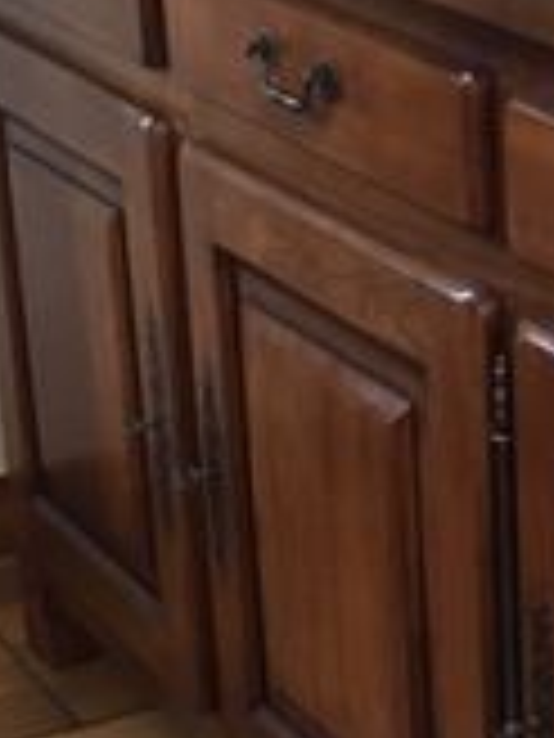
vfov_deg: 17.4
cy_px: 459
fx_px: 2411
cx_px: 698
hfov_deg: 12.7
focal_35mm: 113
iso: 125
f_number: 2.2
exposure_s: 1/33
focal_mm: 4.15
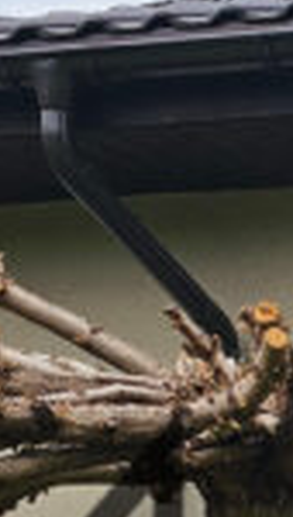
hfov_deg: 8.1
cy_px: 582
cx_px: 876
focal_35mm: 128
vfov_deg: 16.2
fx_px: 1758
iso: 10
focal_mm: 6.3
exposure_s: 1/232
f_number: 1.7
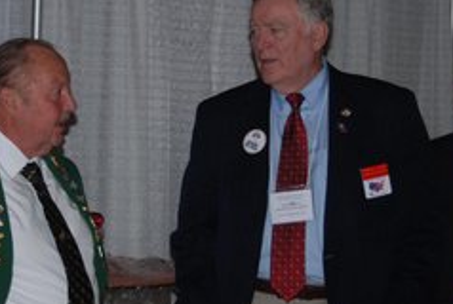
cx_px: 175
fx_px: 1678
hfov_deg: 15.4
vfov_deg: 10.4
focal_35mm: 133
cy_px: 152
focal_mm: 44
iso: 125
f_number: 4.2
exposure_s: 1/60
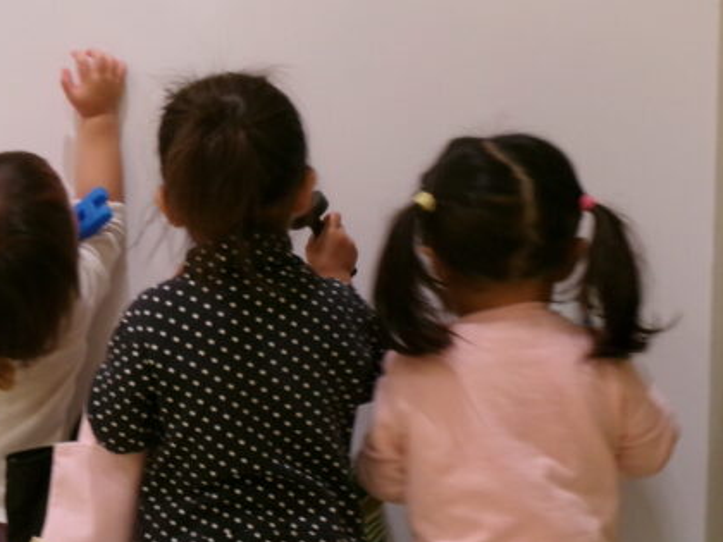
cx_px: 64
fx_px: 2444
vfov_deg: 12.7
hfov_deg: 16.6
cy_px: 262
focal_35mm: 117
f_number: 5.2
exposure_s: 1/34
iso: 354
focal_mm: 11.5
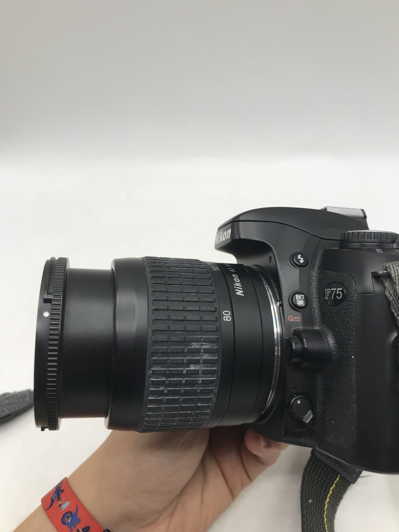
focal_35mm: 28
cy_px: 266
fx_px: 430
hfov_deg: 49.7
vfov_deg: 63.4
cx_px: 200
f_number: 1.8
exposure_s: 1/570
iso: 20
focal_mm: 3.99
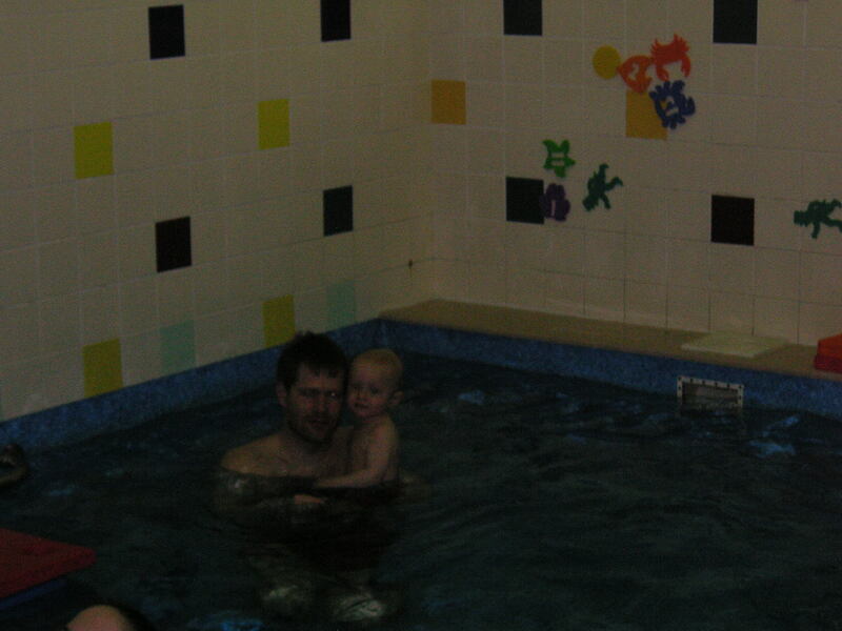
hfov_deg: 22.5
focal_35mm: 87
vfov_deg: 17.0
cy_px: 316
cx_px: 421
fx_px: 2116
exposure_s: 1/90
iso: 160
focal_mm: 14.4
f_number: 4.7
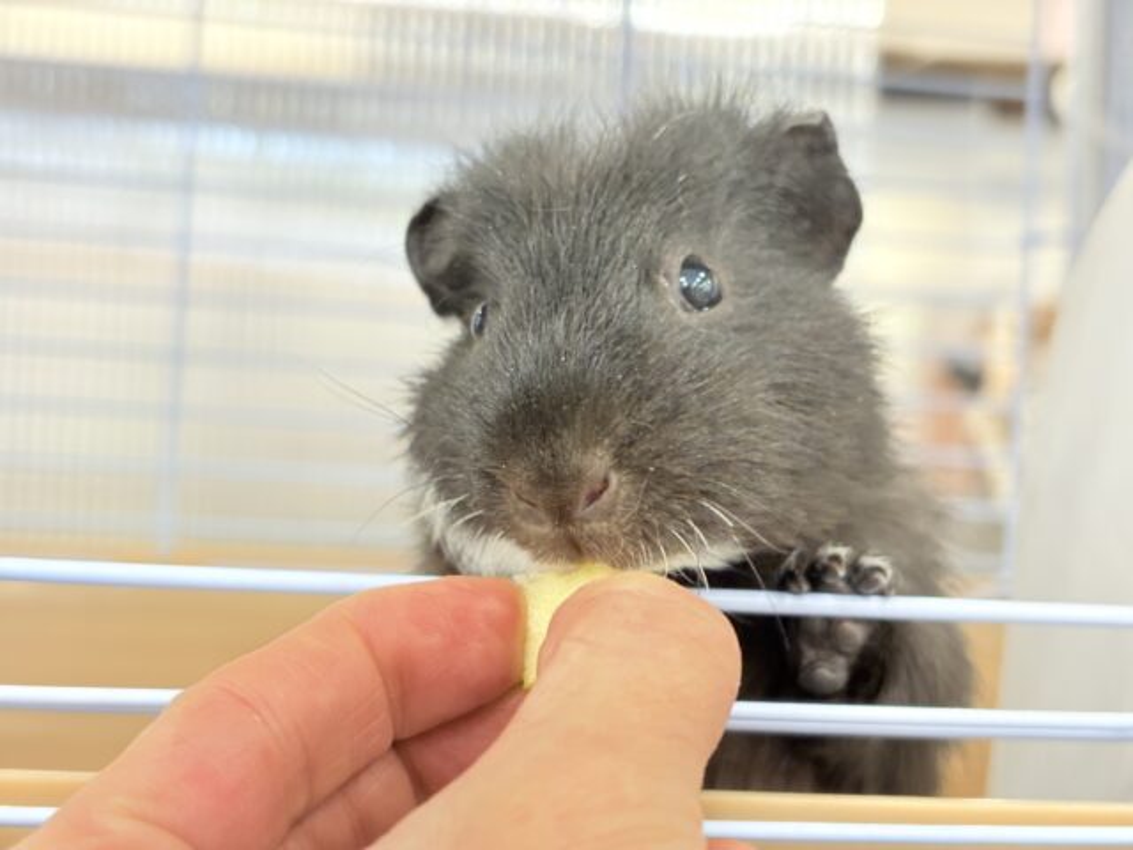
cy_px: 425
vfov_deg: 28.0
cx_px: 566
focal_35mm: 52
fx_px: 1702
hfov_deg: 36.8
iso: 125
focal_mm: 5.96
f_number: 1.6
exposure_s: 1/50
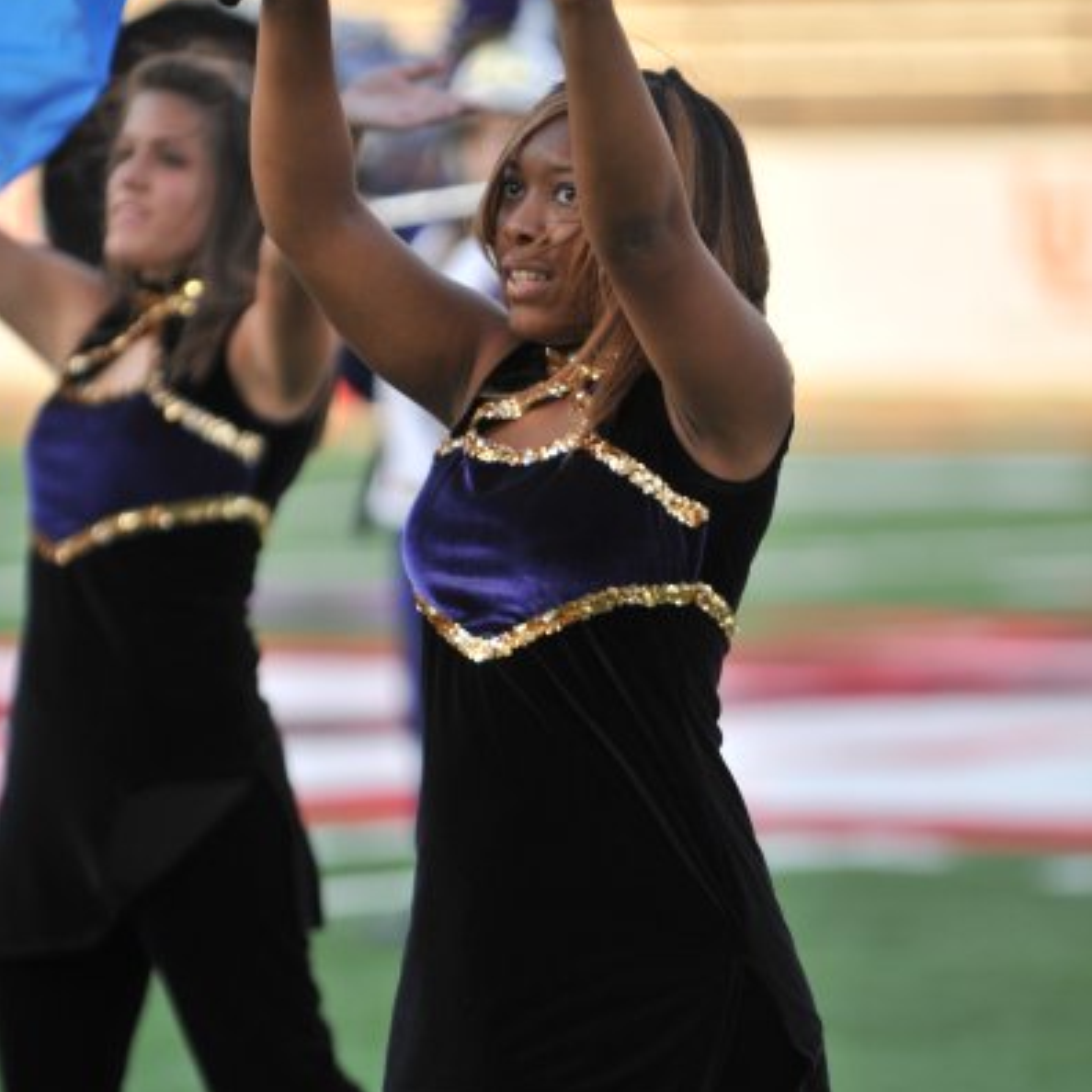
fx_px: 13776
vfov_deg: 4.5
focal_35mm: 386
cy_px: 656
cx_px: 545
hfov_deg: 4.5
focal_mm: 200
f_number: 2.8
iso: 200
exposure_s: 1/640
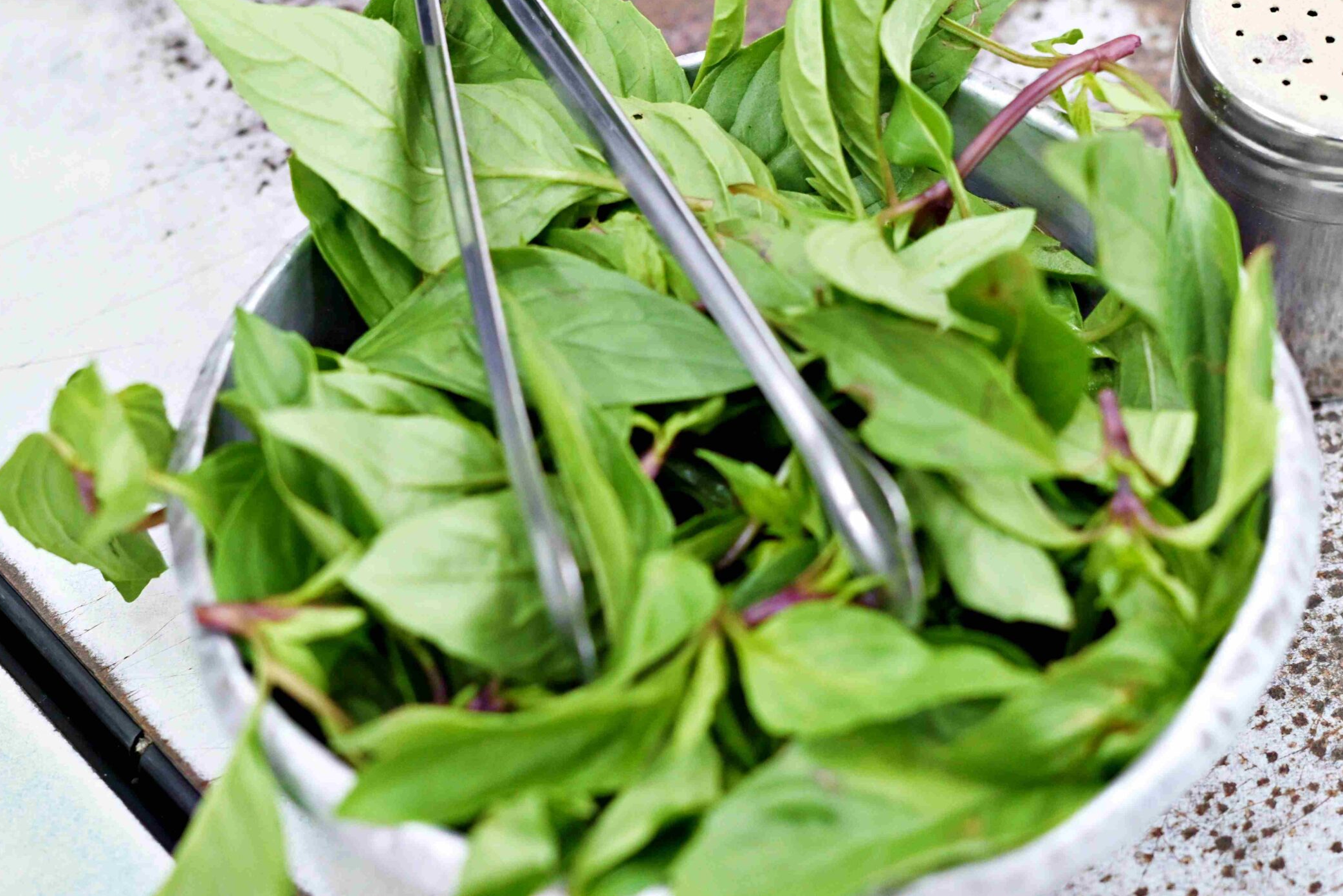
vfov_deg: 14.9
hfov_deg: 22.1
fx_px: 3432
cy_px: 472
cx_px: 675
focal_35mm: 92
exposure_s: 1/160
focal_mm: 50
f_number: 3.2
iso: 1100
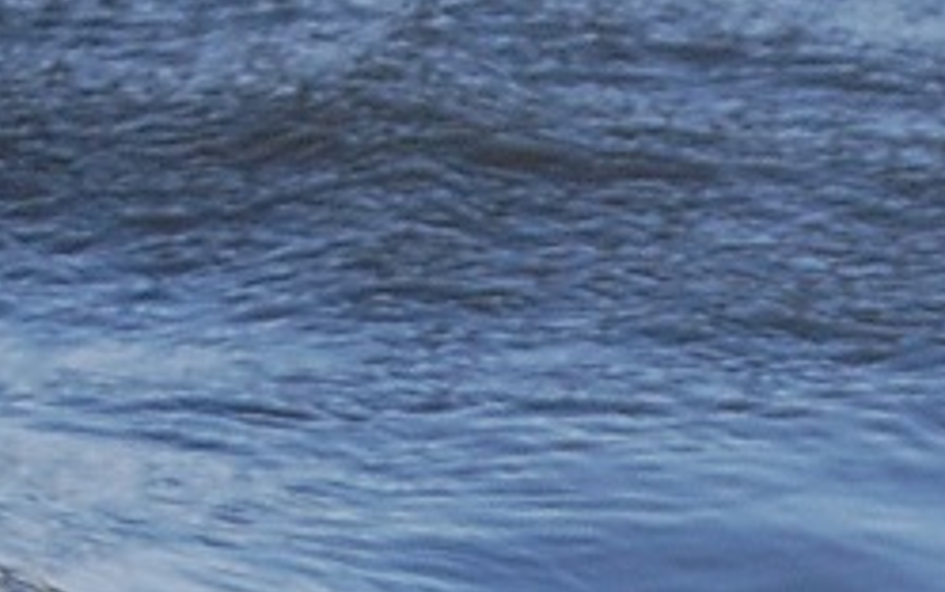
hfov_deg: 3.2
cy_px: 1768
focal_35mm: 646
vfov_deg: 2.0
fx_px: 16649
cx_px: 1510
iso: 400
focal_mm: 70
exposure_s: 1/1000
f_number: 4.5
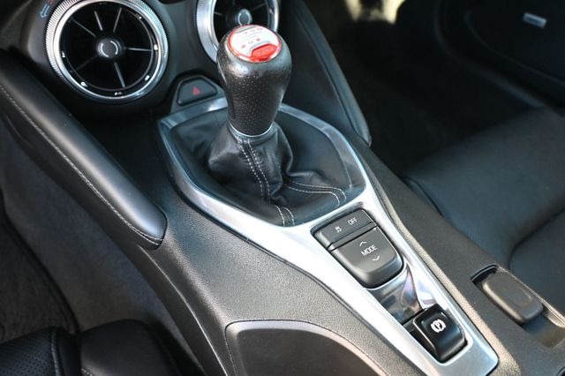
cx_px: 282
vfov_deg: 45.6
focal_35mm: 28
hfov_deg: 64.6
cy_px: 188
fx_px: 447
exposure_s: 1/125
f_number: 3.8
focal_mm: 19
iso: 2200
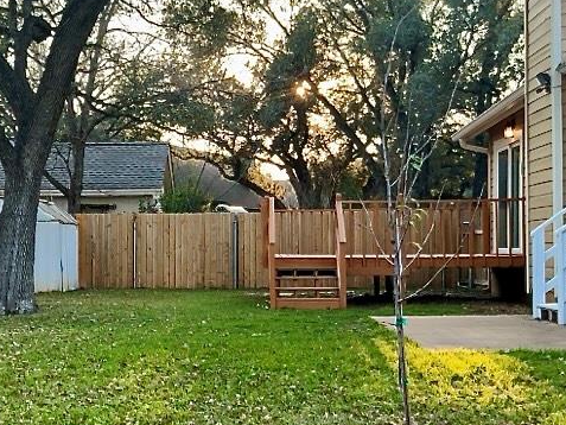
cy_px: 253
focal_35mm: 58
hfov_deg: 32.9
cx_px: 176
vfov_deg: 25.2
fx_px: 949
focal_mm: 3
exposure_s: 1/100
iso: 16
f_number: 1.8
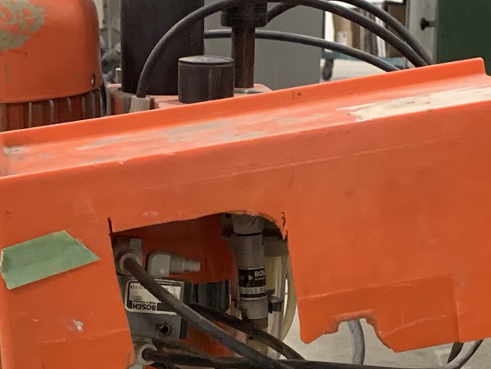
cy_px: 469
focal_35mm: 85
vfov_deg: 16.5
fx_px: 1206
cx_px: 222
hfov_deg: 23.0
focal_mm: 4.25
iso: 400
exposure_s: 1/60
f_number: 1.8
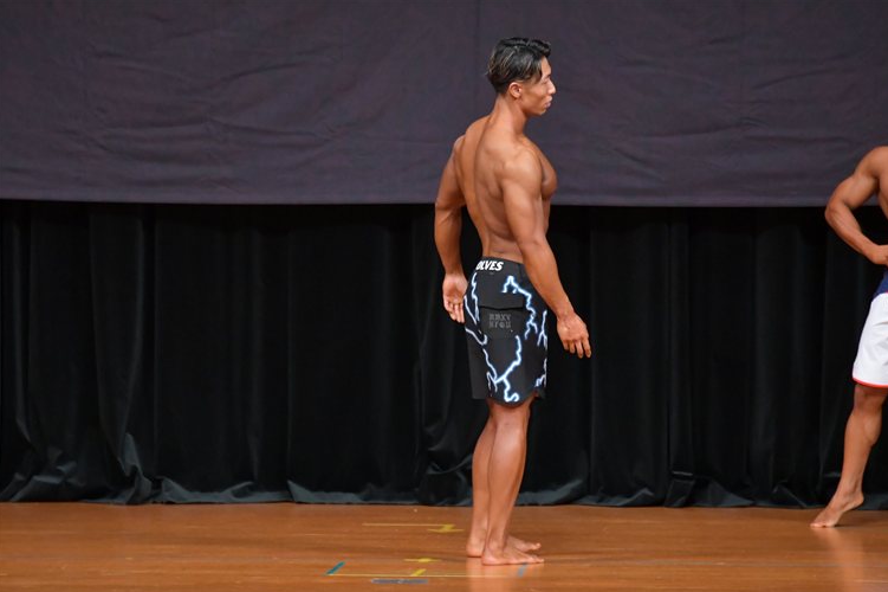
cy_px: 304
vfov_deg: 4.7
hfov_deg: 7.0
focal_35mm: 294
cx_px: 451
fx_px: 7248
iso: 5000
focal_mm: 190
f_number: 5.6
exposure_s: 1/400
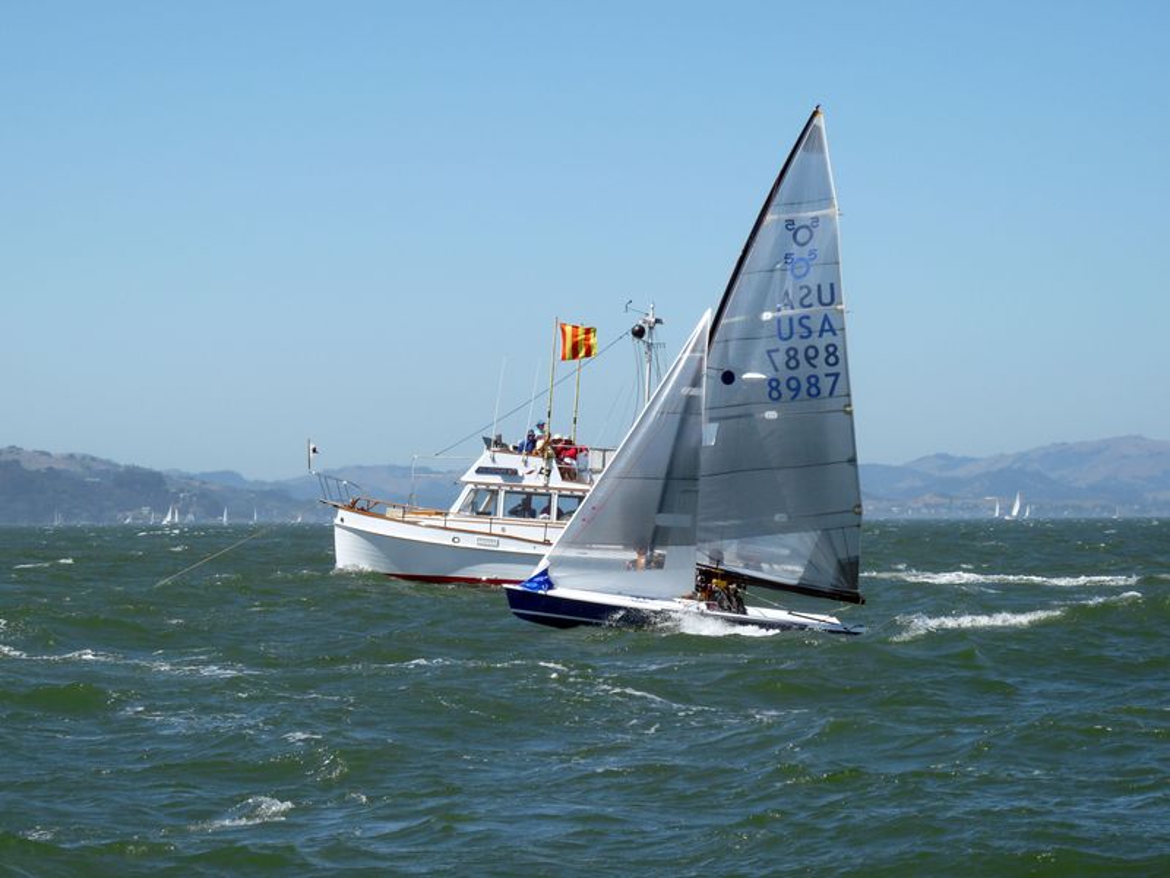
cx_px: 585
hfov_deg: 14.3
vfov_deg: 10.7
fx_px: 4664
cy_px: 439
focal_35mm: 138
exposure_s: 1/1000
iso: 100
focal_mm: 24.5
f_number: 4.5
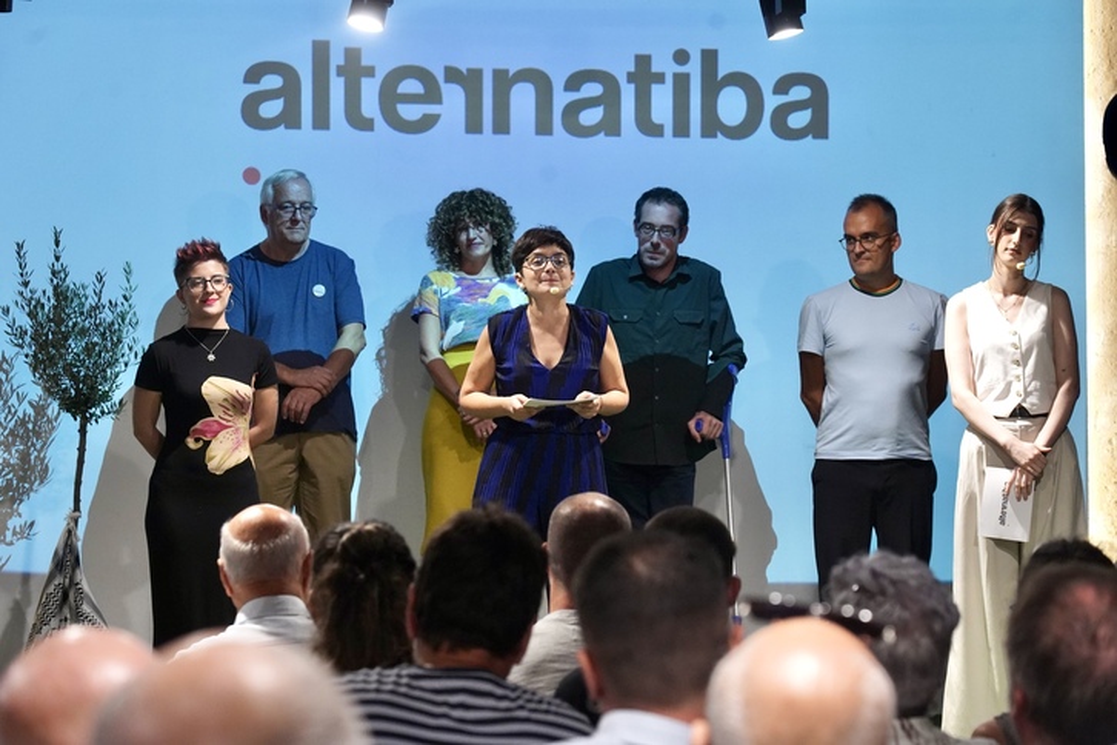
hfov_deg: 19.5
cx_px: 558
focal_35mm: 105
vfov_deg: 13.0
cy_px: 372
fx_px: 3258
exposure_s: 1/250
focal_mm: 105
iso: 4000
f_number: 5.6
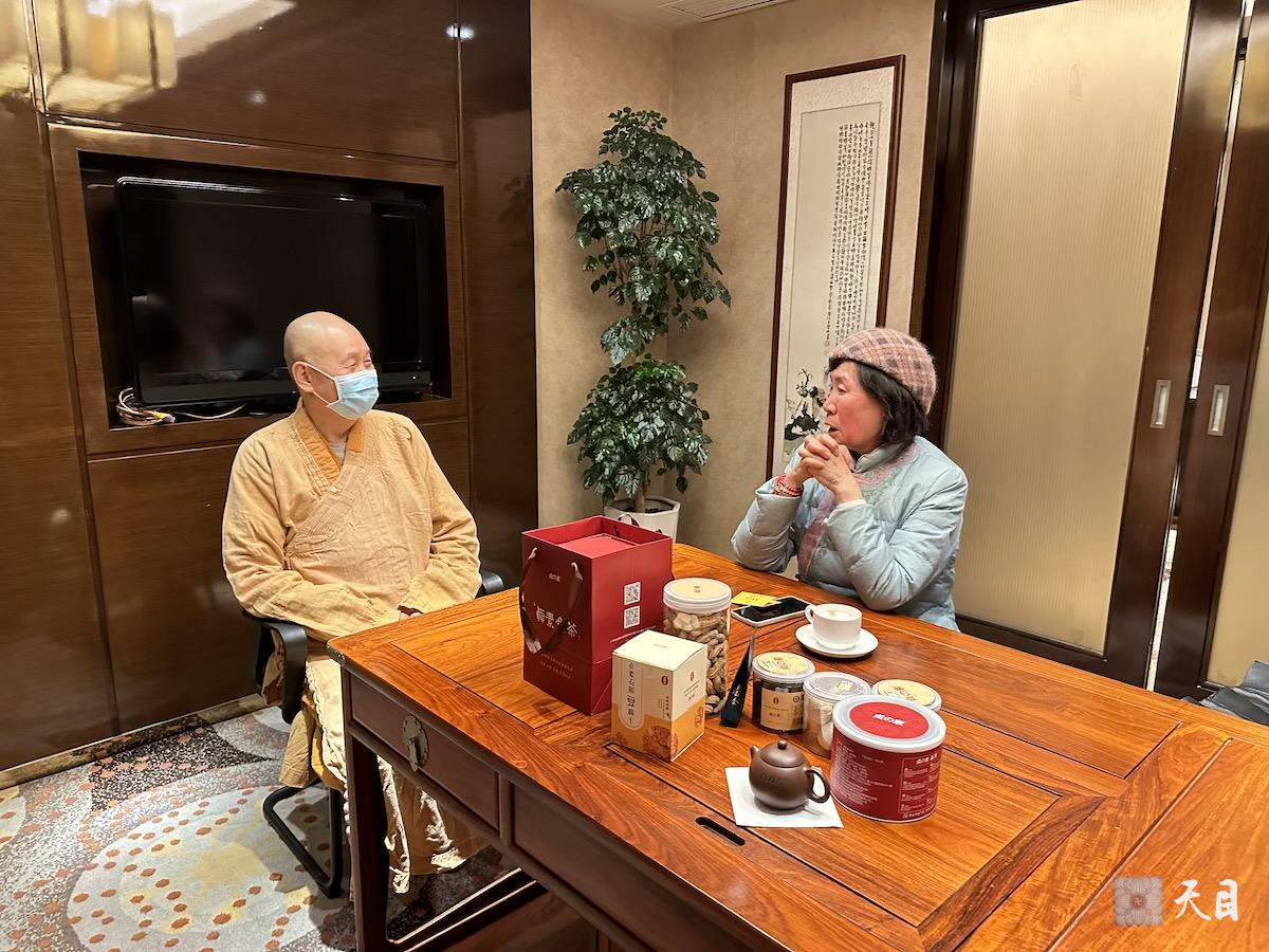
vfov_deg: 56.8
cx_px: 634
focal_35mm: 24
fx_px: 880
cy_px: 476
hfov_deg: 71.6
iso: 800
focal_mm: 6.86
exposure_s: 1/50
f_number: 1.78
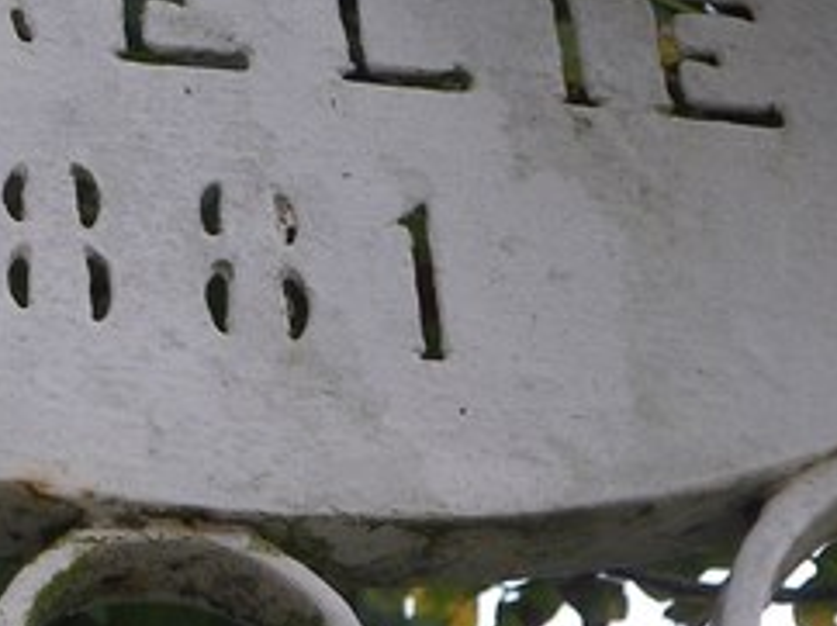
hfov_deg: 8.4
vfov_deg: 6.4
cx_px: -73
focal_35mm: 233
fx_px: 5628
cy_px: 38
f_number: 3.7
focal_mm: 9.8
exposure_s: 1/80
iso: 80
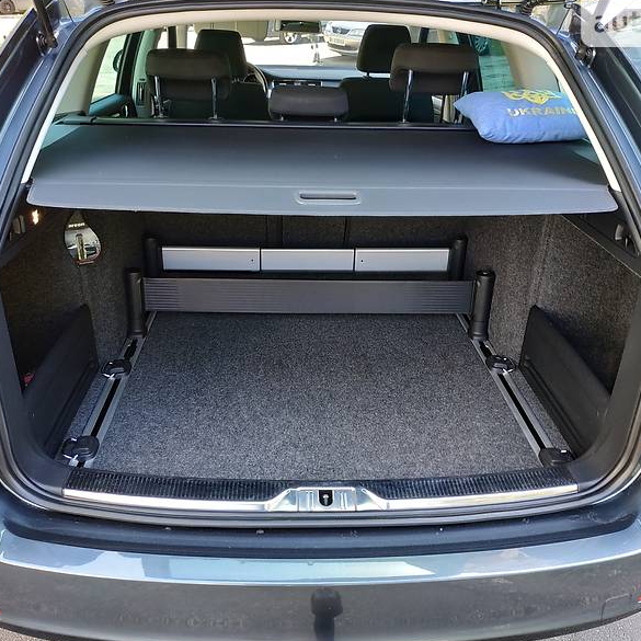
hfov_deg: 55.6
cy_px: 316
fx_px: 608
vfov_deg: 55.6
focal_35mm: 29
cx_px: 317
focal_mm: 3.9
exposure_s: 1/120
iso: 250
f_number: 1.9
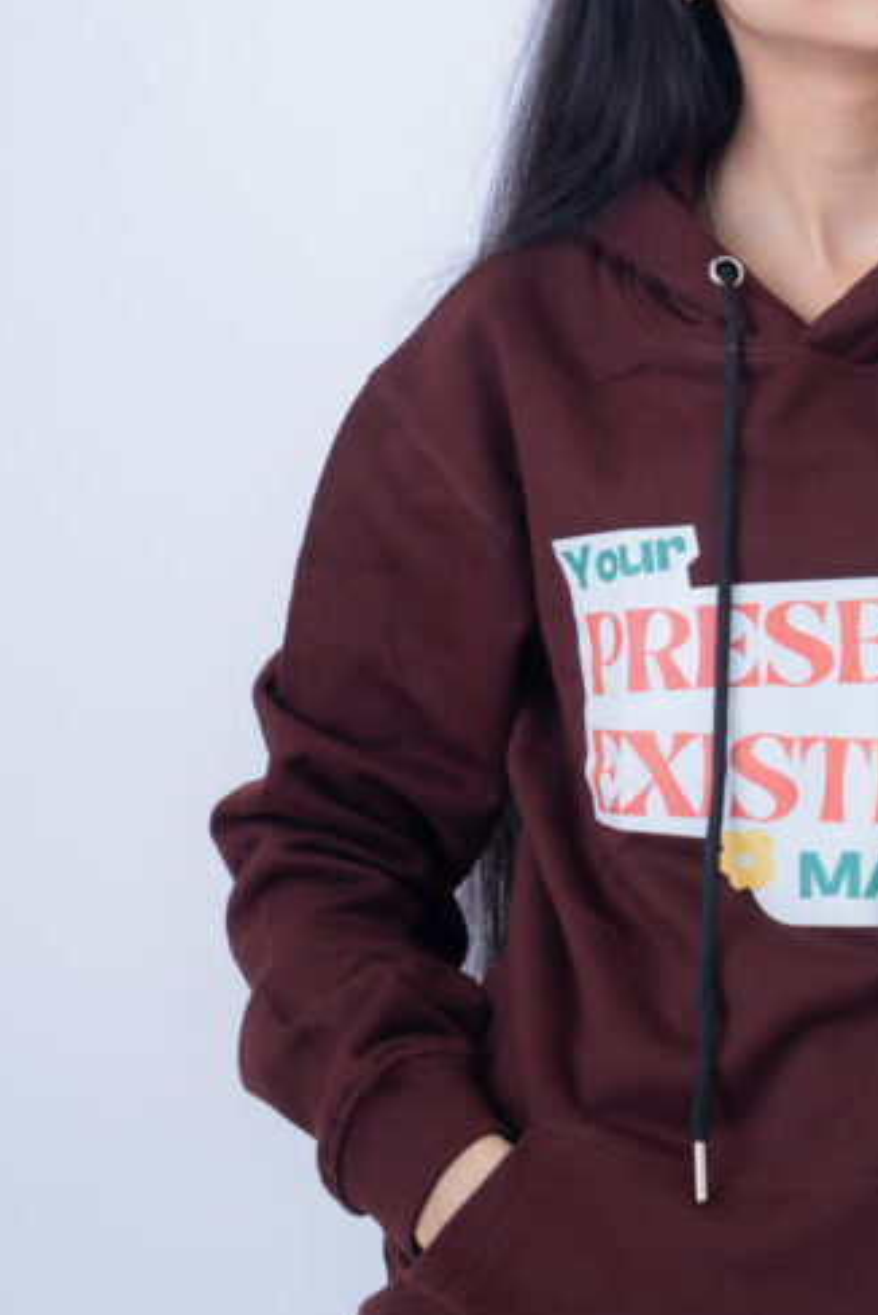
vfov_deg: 11.9
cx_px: 768
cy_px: 407
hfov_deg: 8.0
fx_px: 6283
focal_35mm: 172
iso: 200
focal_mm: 70
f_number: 2.8
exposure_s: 1/200
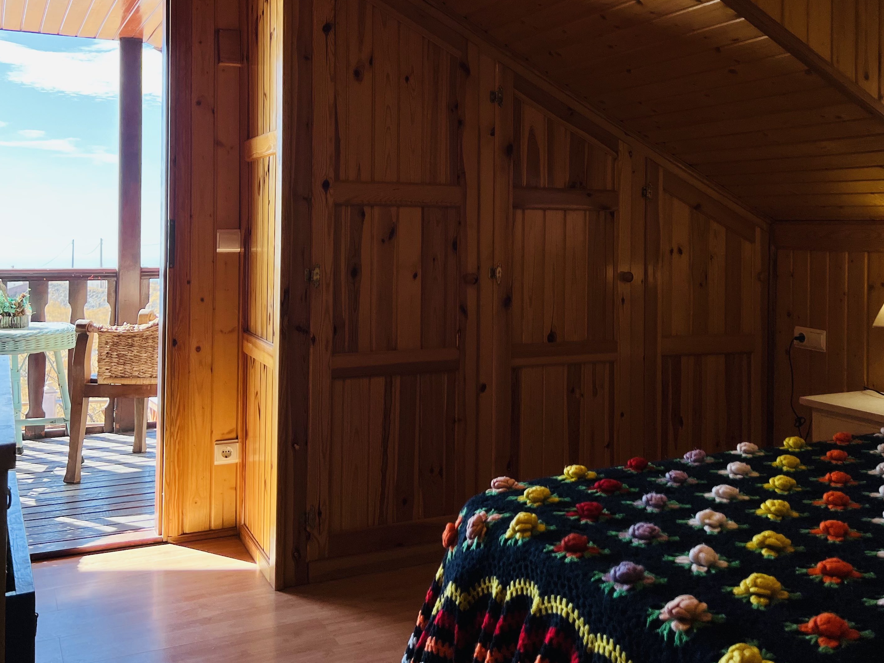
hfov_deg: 50.0
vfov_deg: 38.2
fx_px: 945
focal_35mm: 37
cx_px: 491
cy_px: 213
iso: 50
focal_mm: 5.7
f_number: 1.5
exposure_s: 1/718
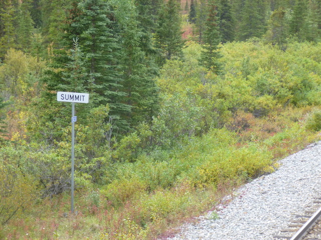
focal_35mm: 107
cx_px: 160
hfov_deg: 18.4
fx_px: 992
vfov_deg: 13.8
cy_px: 120
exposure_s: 1/80
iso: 125
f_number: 5.4
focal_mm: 19.1
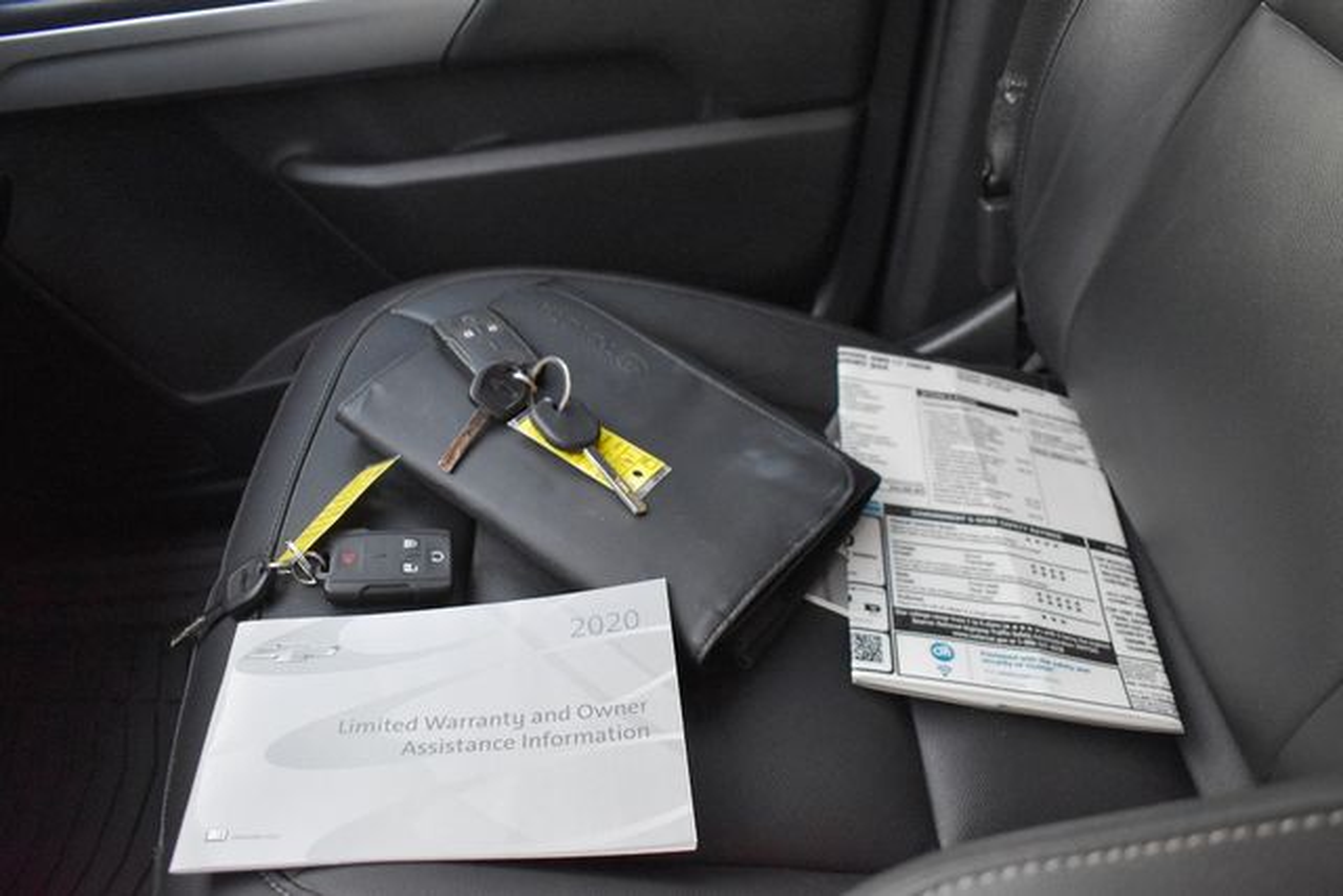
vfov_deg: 43.6
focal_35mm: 30
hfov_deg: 61.9
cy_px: 448
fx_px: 1119
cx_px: 672
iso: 2500
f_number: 3.8
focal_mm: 20
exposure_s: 1/125
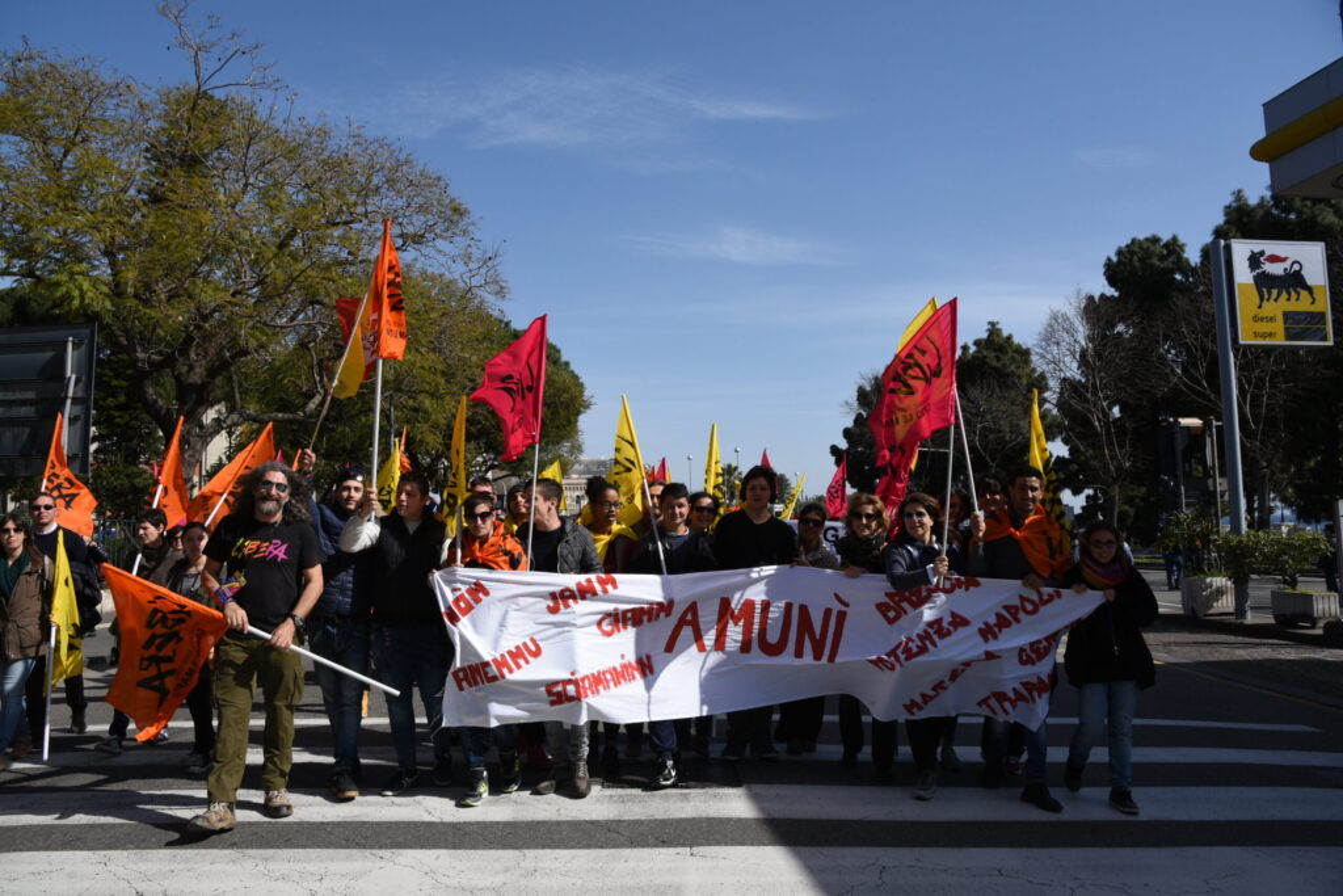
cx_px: 672
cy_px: 448
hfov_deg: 73.7
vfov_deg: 53.1
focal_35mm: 24
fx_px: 895
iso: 400
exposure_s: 1/640
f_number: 13
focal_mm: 24
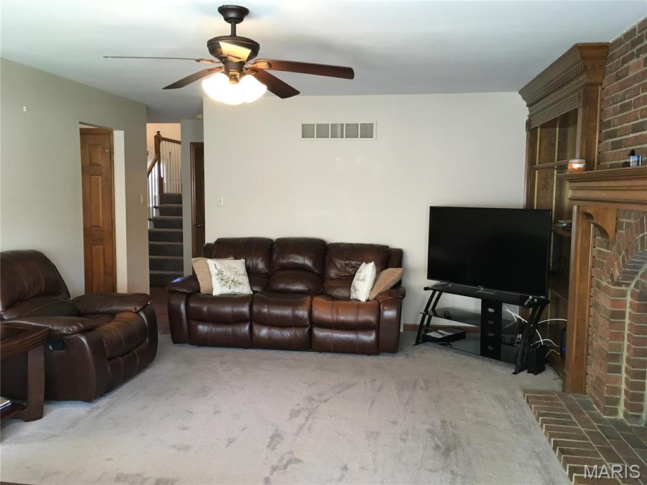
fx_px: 542
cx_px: 324
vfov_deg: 48.2
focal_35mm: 29
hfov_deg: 61.7
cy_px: 242
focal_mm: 4.15
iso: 125
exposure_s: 1/30
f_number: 2.2
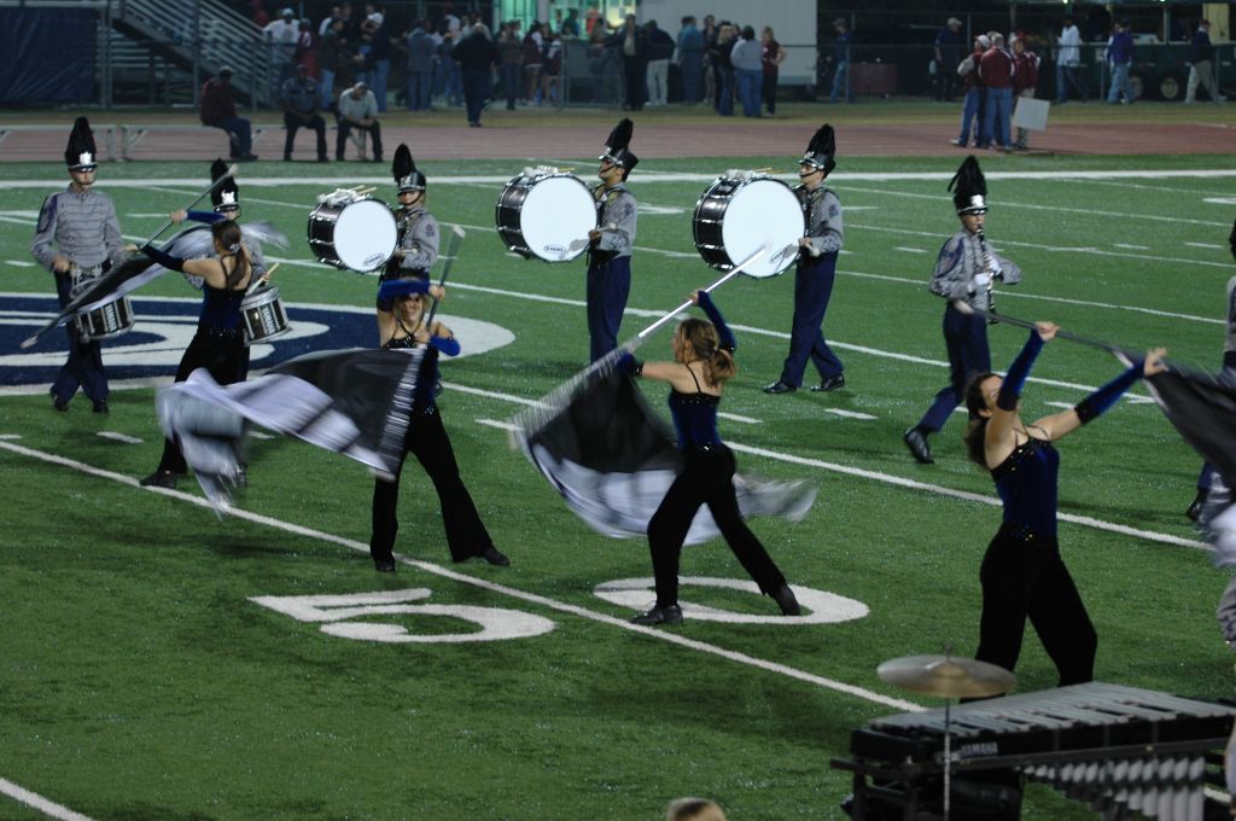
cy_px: 410
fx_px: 5246
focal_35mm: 153
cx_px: 618
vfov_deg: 8.9
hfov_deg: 13.4
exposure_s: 1/60
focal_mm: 102
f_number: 2.8
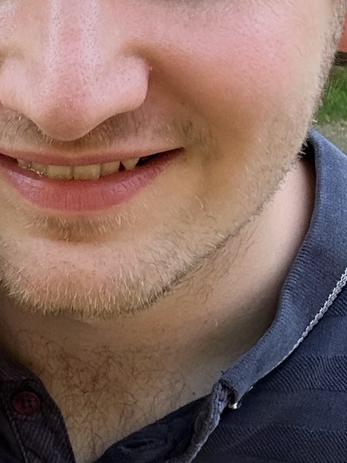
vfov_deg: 19.4
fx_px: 1350
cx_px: -147
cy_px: 174
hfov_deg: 13.9
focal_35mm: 101
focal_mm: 2.69
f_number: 1.9
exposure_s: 1/121
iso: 50
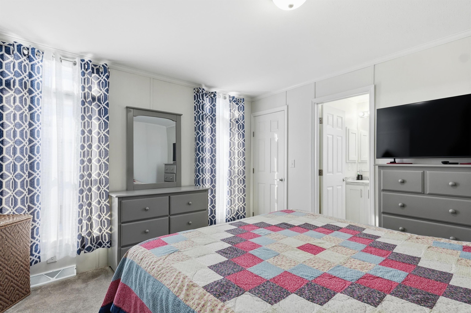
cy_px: 156
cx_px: 236
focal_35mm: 16
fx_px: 216
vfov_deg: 71.9
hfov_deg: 95.0
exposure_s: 1/1600
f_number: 7.1
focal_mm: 11
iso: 800
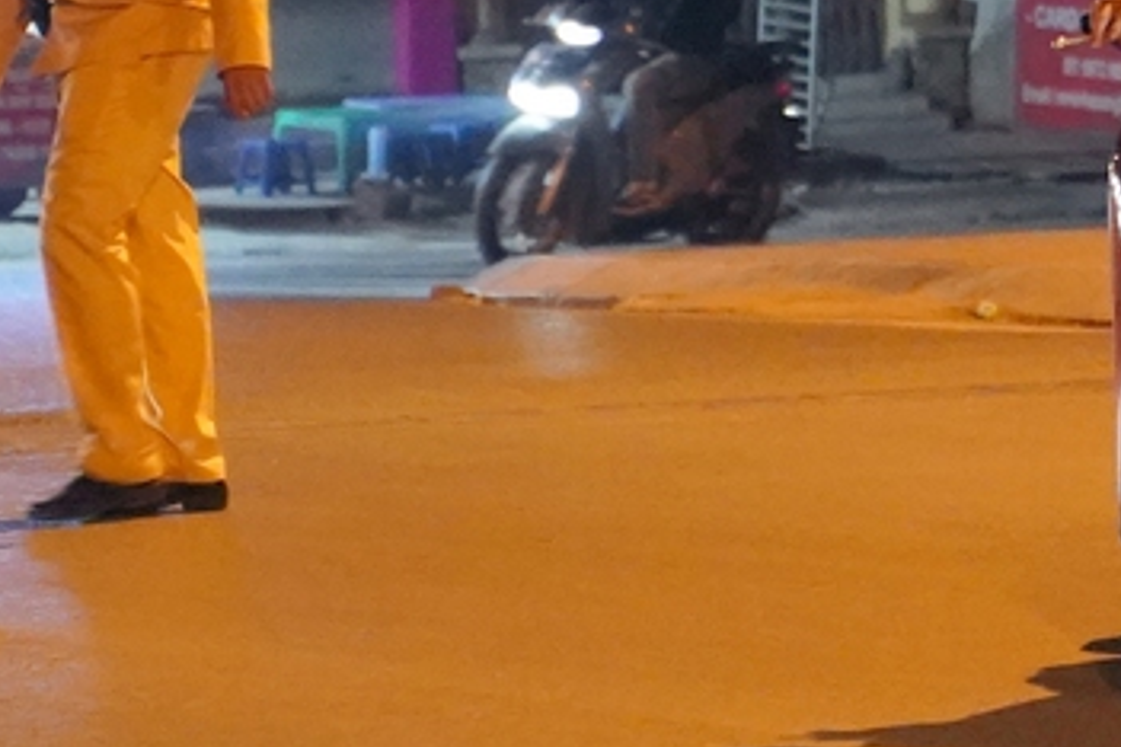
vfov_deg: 4.7
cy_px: -53
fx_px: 9154
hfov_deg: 7.0
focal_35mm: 294
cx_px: 1012
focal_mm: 75
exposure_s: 1/100
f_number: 2.8
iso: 12800
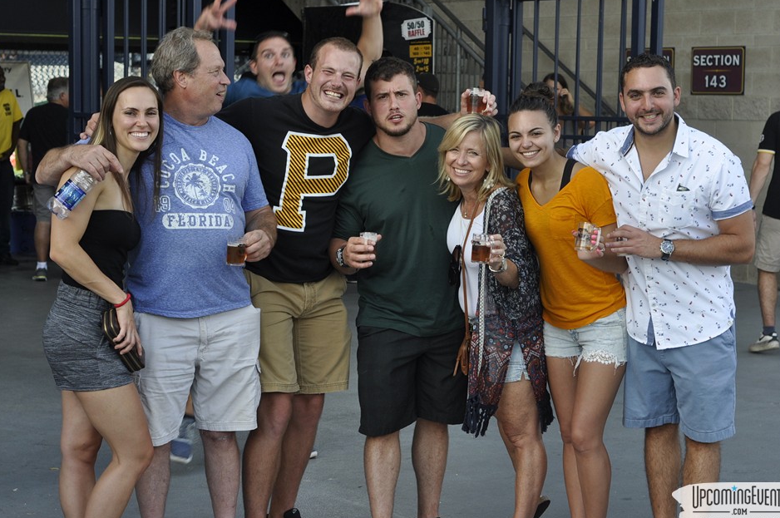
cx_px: 397
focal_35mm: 80
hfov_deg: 25.4
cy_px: 251
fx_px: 1731
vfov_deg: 17.0
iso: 200
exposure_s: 1/125
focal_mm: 50
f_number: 5.6
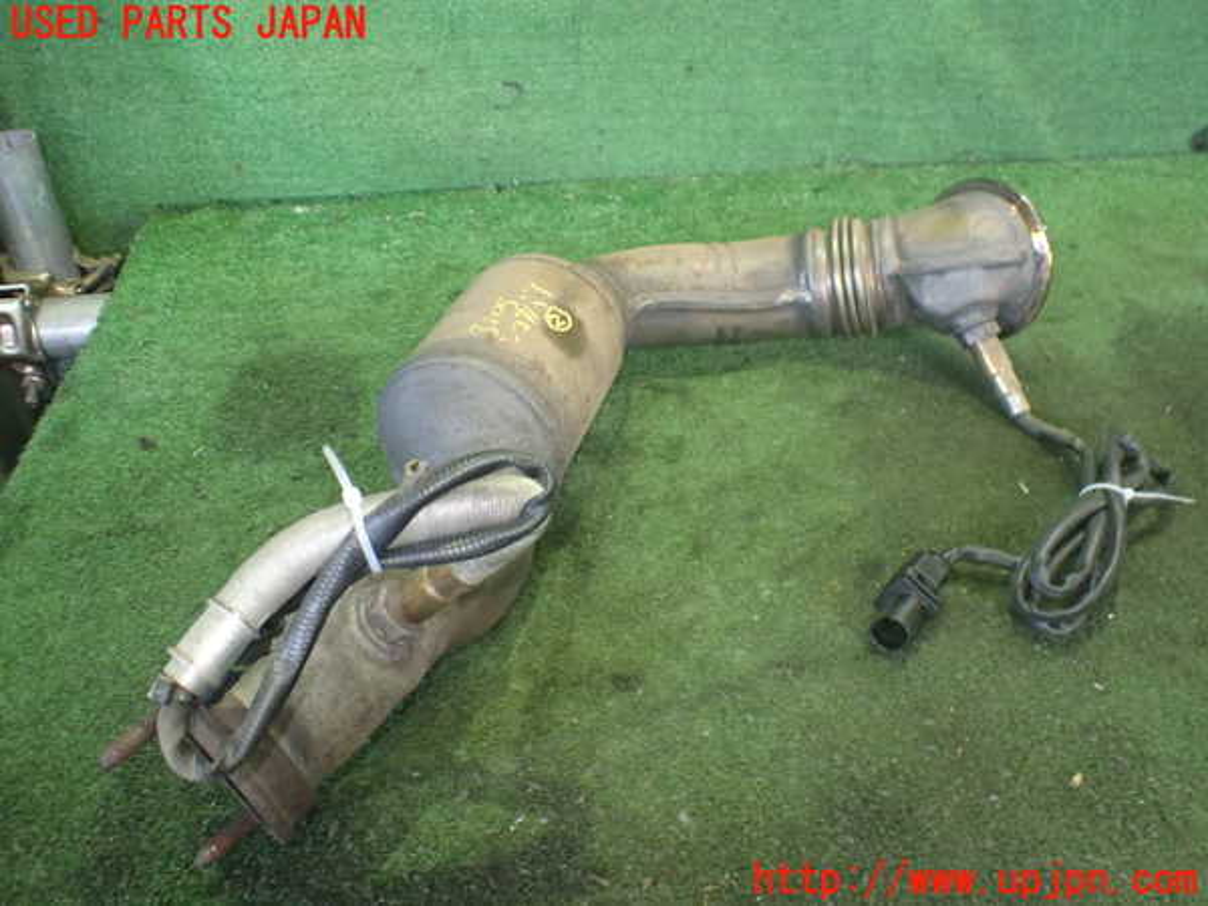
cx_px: 604
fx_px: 1047
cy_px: 453
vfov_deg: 46.8
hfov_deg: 60.0
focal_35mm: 30
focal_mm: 5.4
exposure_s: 1/40
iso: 800
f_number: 2.3
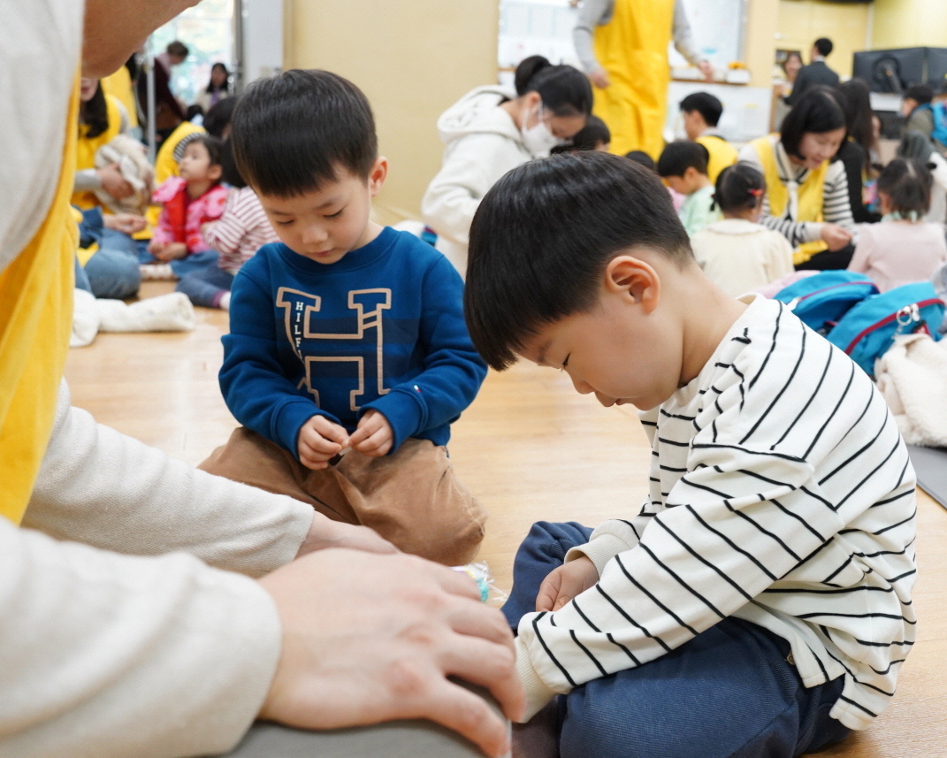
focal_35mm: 41
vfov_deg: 36.5
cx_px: 562
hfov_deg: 44.6
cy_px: 377
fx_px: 1149
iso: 2500
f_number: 5.6
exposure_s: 1/60
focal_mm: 36
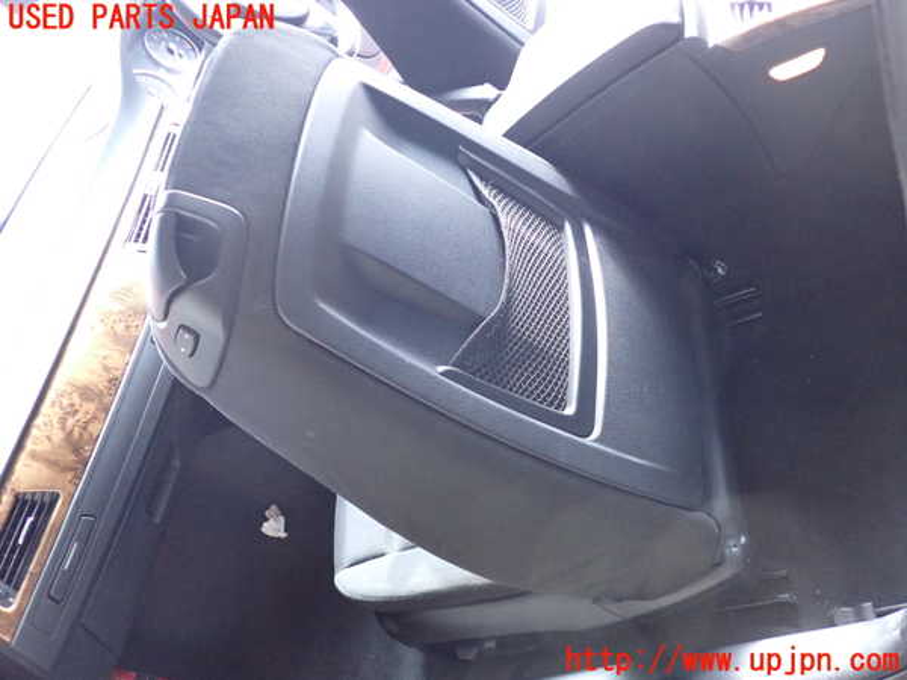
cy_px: 340
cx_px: 454
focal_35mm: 30
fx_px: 786
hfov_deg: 60.0
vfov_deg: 46.8
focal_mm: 5.4
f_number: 2.3
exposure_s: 1/125
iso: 1000
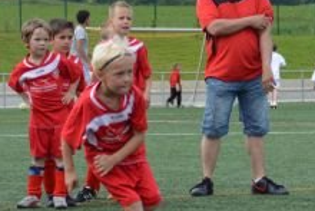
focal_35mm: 306
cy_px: 166
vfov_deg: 4.5
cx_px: 199
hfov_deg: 6.7
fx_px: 2682
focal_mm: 75
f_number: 5
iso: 400
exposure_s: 1/1250
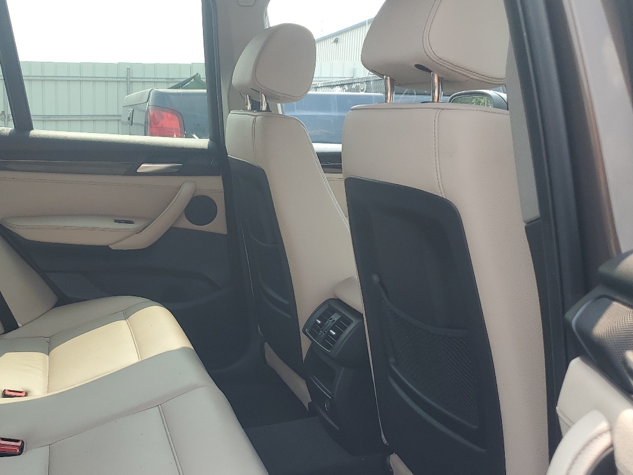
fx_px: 713
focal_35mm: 39
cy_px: 319
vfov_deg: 36.4
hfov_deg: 46.8
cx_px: 190
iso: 50
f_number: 1.5
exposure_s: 1/556
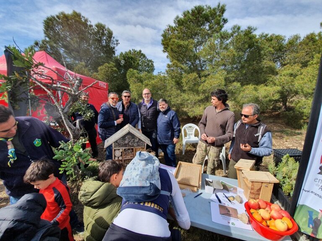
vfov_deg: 89.9
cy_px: 120
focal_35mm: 13
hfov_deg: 106.2
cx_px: 161
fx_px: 121
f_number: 2.2
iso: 50
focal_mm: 1.8
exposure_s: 1/846
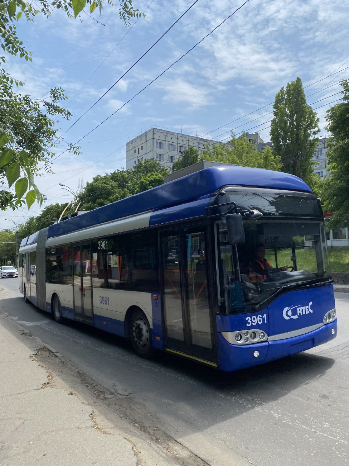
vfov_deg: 67.3
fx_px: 350
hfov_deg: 53.1
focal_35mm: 26
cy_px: 233
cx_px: 174
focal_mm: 4.25
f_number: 1.8
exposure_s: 1/4274
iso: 32
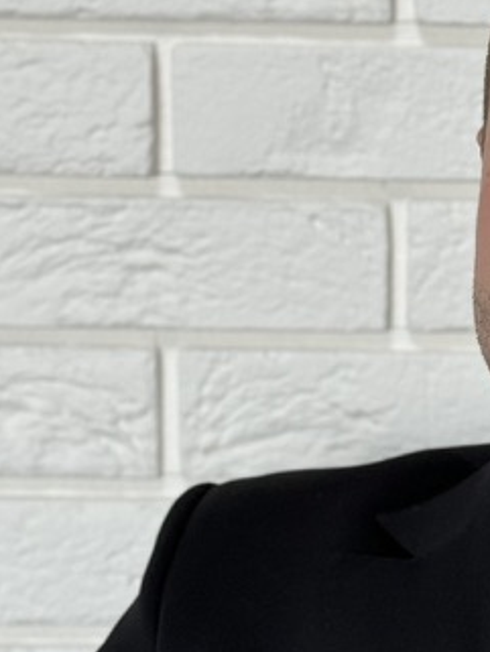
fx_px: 2886
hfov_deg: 9.5
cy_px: 626
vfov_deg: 12.8
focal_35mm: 153
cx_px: 628
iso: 125
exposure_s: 1/60
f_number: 1.78
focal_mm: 6.76
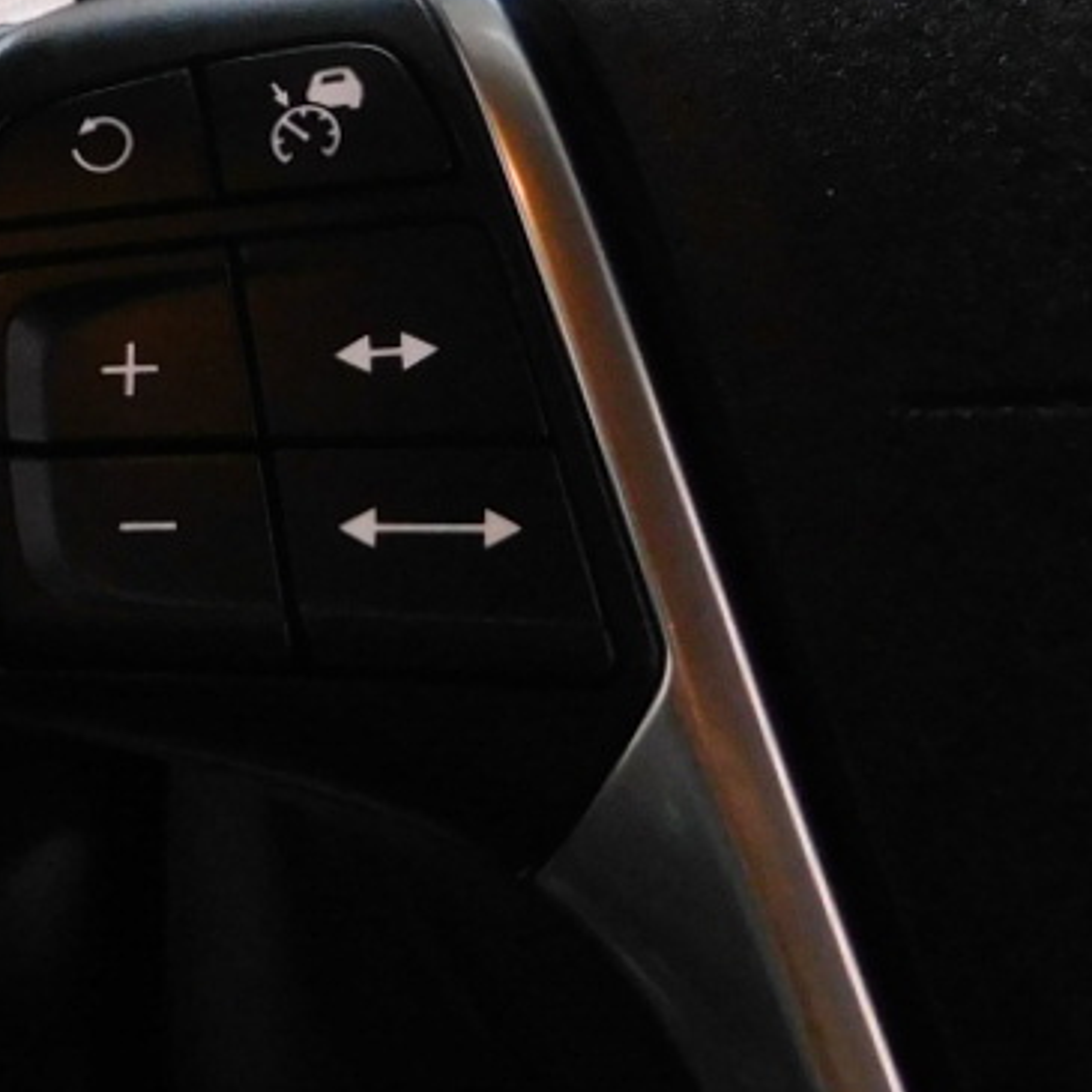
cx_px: -527
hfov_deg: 17.6
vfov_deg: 19.5
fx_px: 3176
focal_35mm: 89
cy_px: 622
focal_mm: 4
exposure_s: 1/13
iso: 400
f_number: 3
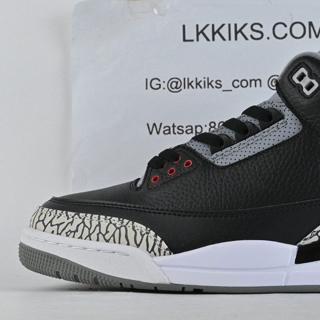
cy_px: 179
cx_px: 263
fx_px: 834
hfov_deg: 21.4
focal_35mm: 80
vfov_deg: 21.7
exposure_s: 1/125
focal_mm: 37
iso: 1600
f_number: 11
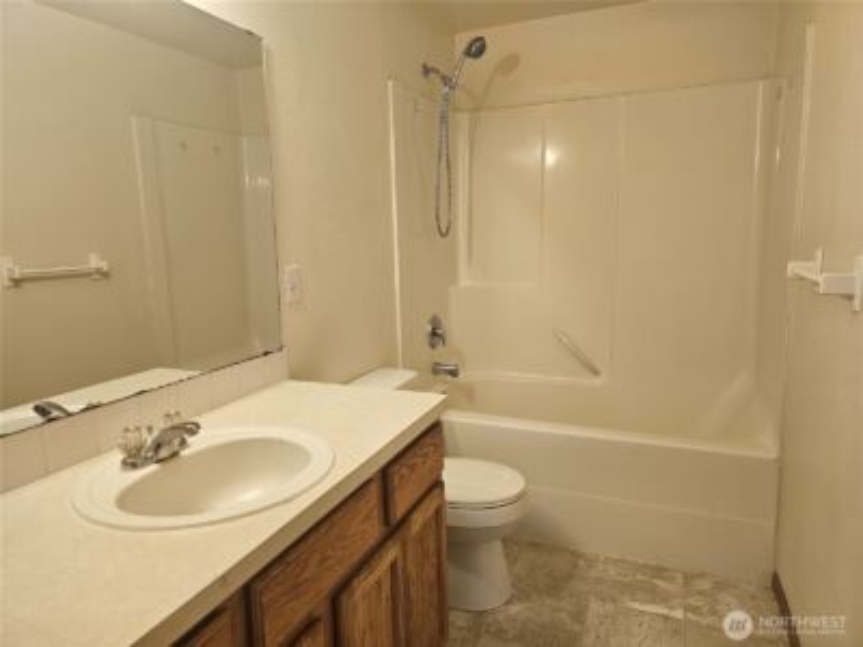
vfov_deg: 58.9
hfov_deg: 73.9
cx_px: 432
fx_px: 573
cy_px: 324
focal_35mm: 23
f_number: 1.7
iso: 125
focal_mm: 6.3
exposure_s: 1/120
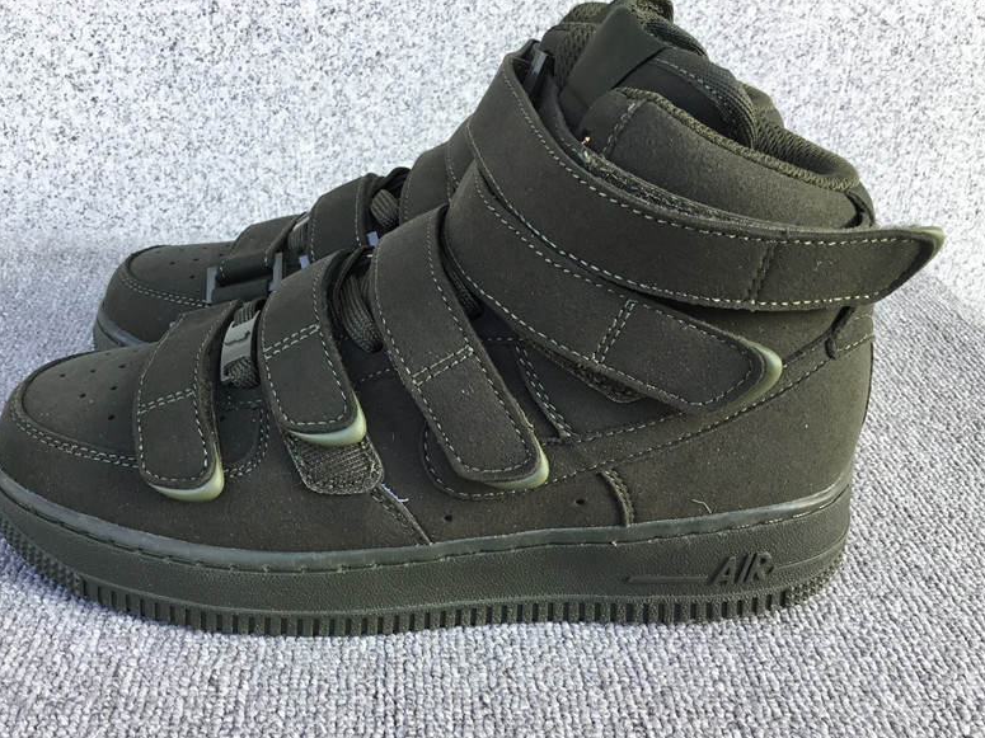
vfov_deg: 39.6
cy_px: 383
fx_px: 1024
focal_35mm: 36
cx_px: 446
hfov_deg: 51.3
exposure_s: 1/100
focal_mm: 3.3
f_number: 2.4
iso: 25
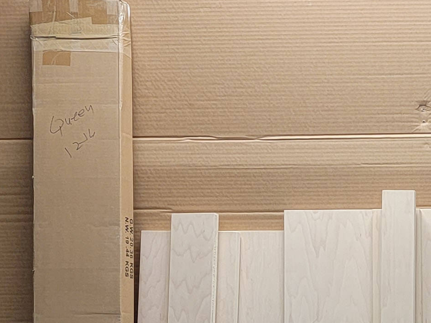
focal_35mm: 102
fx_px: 1270
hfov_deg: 18.0
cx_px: 563
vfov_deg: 14.0
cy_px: 414
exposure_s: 1/60
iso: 160
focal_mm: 6.7
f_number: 1.8
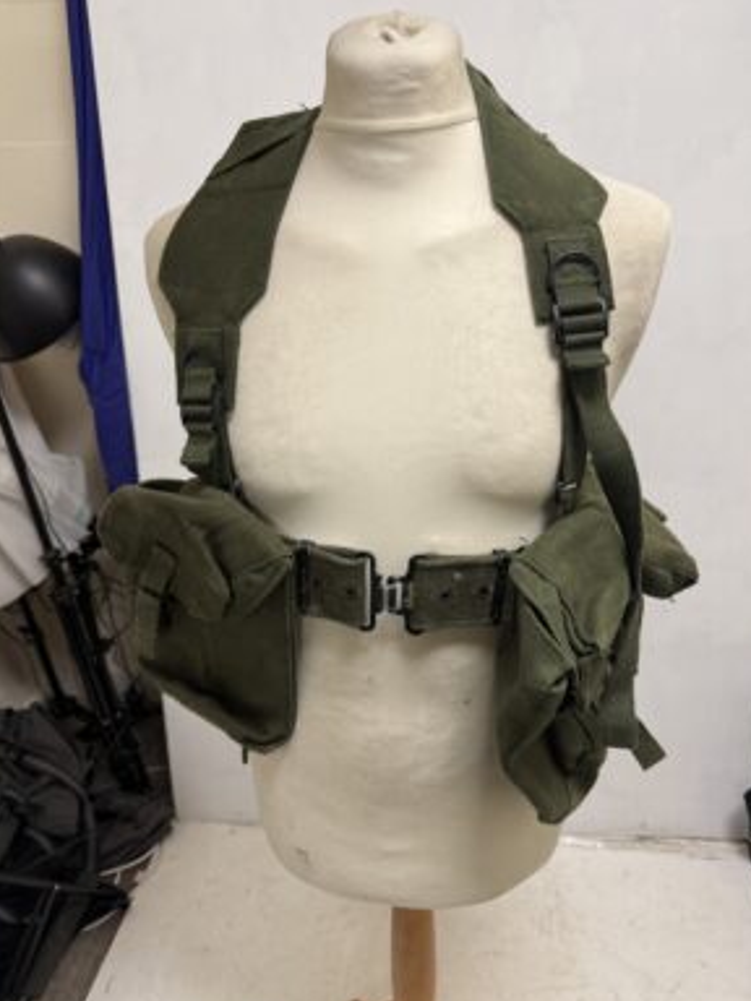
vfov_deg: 69.4
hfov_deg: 54.9
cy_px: 514
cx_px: 383
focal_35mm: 25
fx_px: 723
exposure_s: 1/100
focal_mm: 6.76
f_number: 1.78
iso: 200
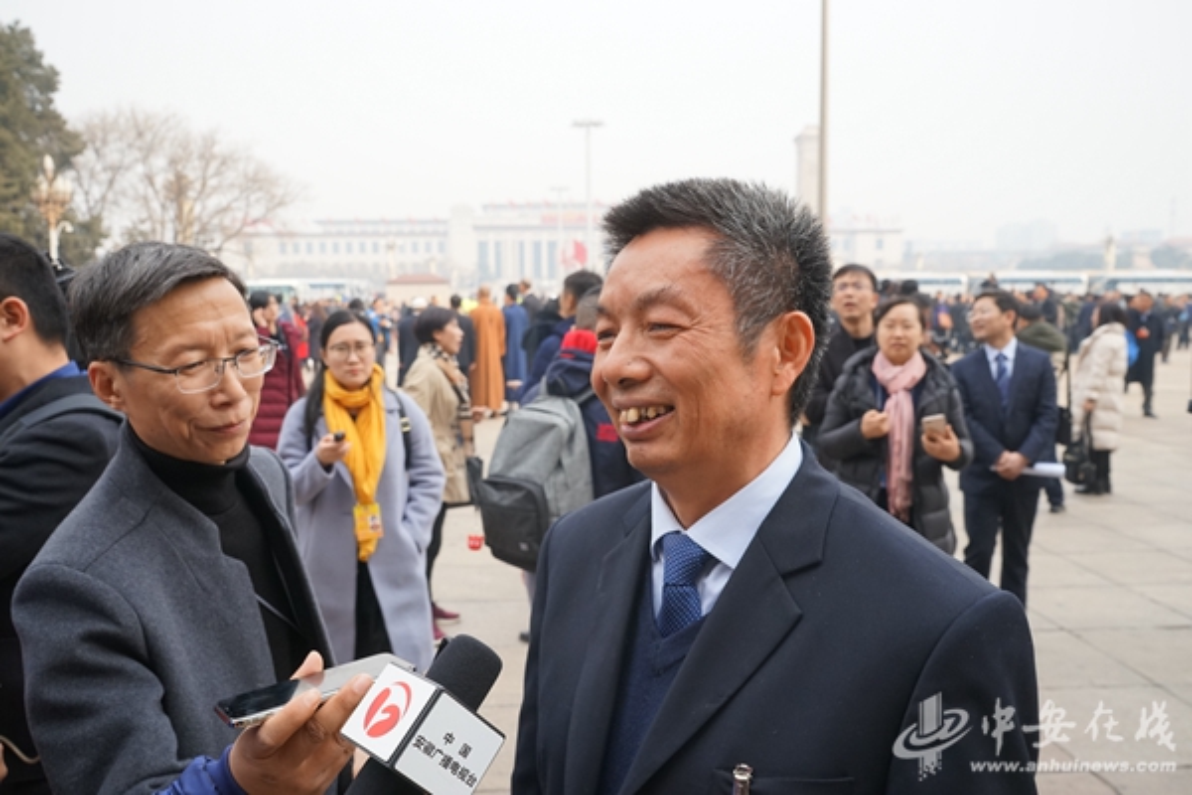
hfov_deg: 60.3
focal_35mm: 31
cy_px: 398
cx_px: 596
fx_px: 1026
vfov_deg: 42.3
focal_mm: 31
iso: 800
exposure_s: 1/400
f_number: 9
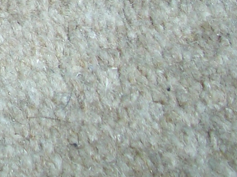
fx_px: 1047
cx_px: -185
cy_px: -170
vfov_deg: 9.1
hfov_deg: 11.9
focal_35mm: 153
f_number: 4.3
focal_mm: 5.8
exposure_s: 1/60
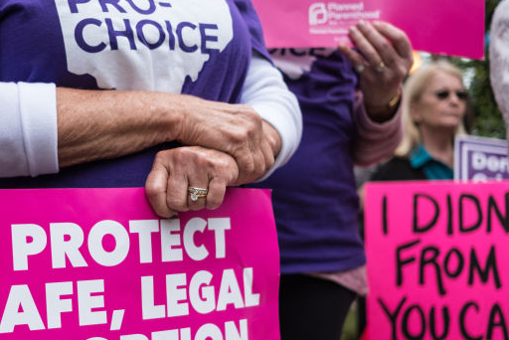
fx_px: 990
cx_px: 94
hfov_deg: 28.2
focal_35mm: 70
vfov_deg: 19.4
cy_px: 233
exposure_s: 1/4000
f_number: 2
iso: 320
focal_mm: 23
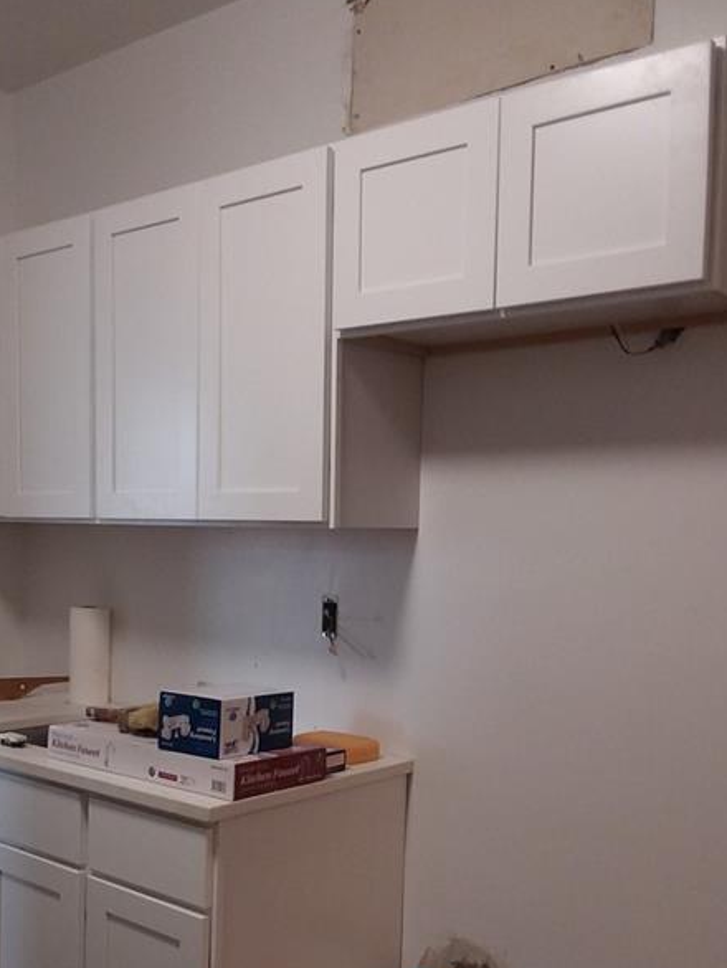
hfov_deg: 37.6
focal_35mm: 38
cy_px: 616
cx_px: 287
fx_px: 1063
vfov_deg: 48.4
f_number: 1.9
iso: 64
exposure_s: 1/30
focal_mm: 2.47
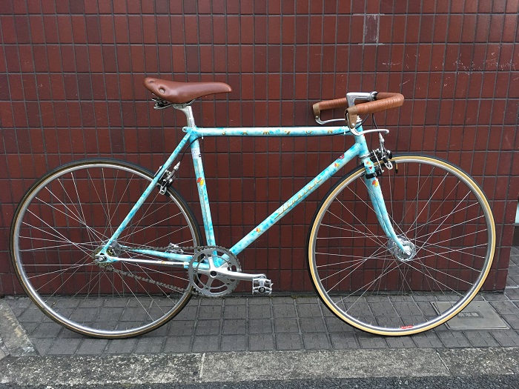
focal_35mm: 29
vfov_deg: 48.2
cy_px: 194
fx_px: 435
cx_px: 260
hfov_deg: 61.7
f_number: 2.2
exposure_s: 1/30
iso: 125
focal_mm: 4.15
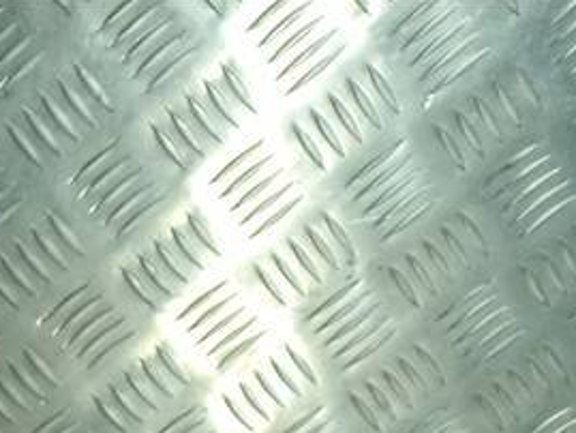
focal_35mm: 95
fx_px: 1581
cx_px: -306
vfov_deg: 13.7
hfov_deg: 18.2
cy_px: 819
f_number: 1.8
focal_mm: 4.6
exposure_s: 1/50
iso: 32
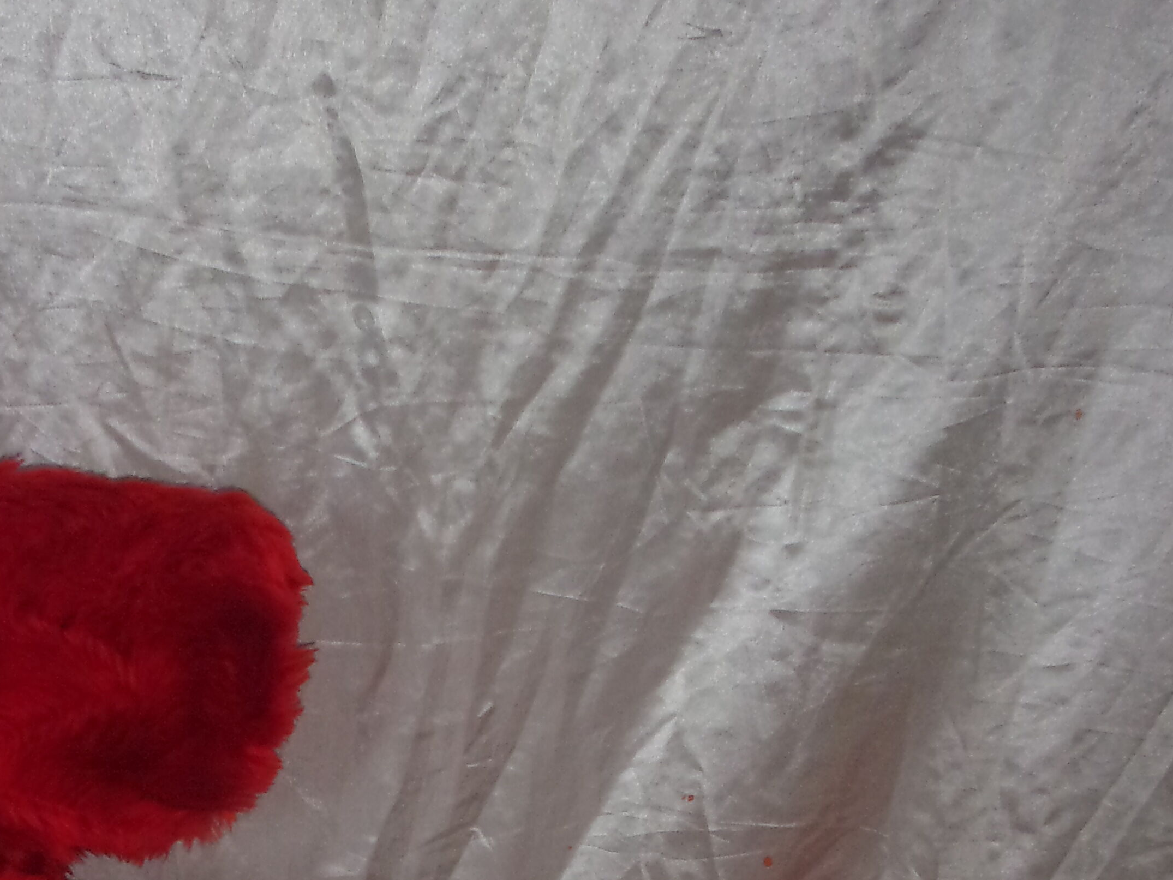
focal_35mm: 60
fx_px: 2033
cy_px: 893
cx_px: 354
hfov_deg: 31.8
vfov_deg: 23.3
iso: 200
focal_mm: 5.1
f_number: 3.9
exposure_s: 1/34
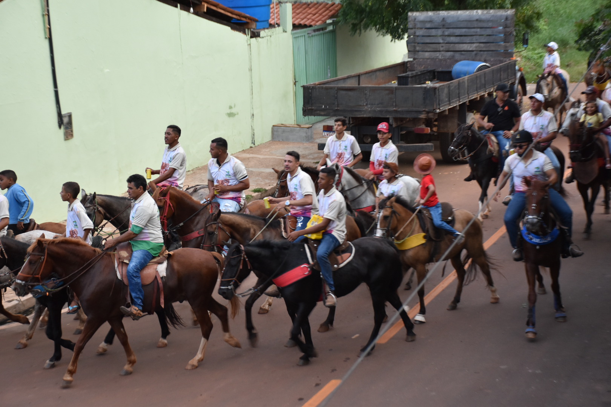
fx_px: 1426
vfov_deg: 16.3
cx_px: 306
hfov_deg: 24.2
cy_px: 204
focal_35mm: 84
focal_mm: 56
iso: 800
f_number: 5
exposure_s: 1/100
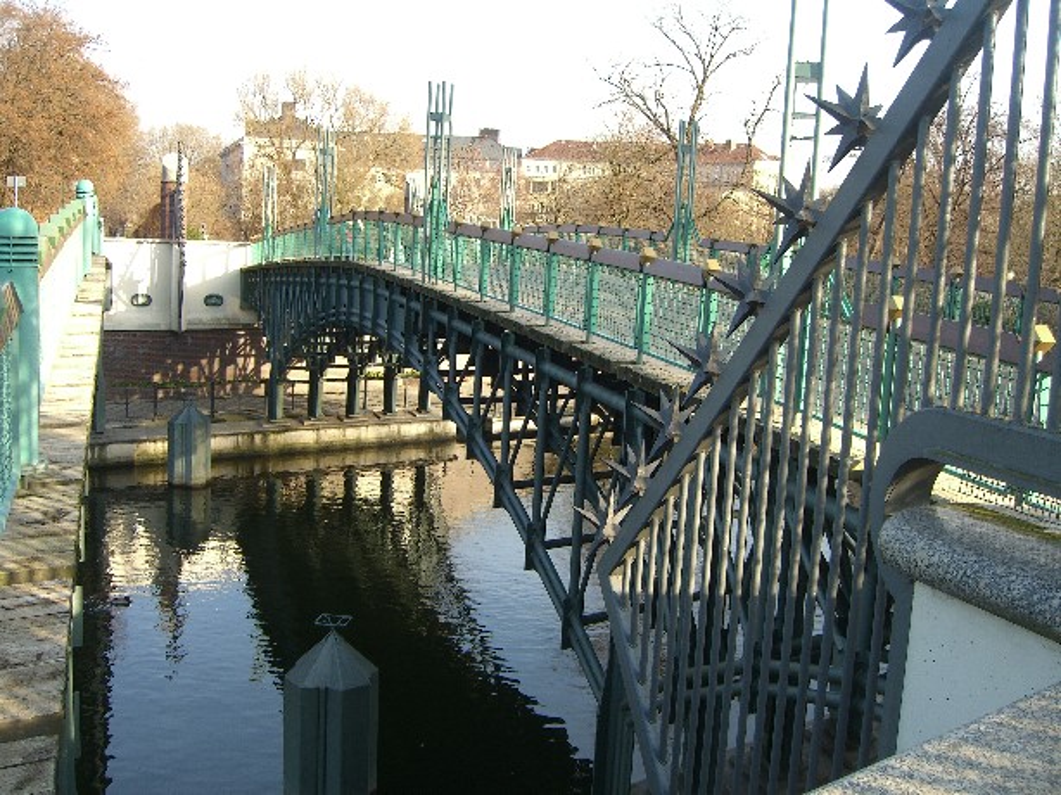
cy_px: 398
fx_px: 1164
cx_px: 530
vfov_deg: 37.7
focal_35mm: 38
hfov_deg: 49.0
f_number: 2.8
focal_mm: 7.9
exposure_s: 1/200
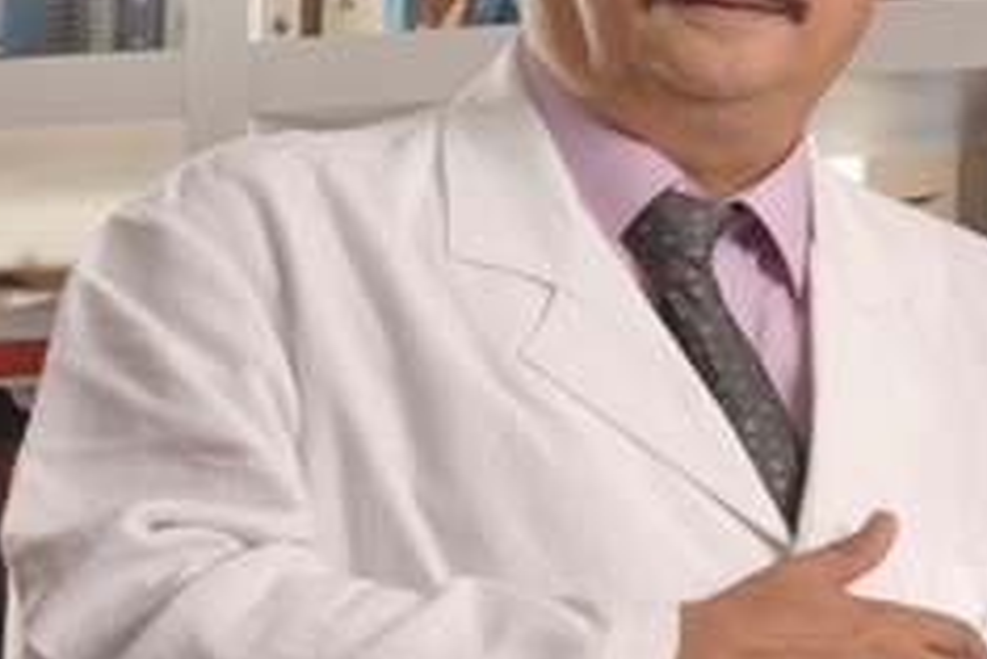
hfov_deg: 7.2
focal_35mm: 286
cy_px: 222
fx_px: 7846
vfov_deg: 4.8
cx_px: 853
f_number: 6.3
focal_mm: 100
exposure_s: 1/30
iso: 100
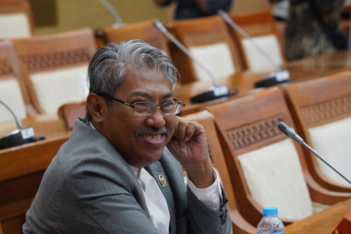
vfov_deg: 8.4
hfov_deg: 12.5
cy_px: 117
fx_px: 1599
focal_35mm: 164
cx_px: 176
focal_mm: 164
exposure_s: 1/160
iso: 5000
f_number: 7.1
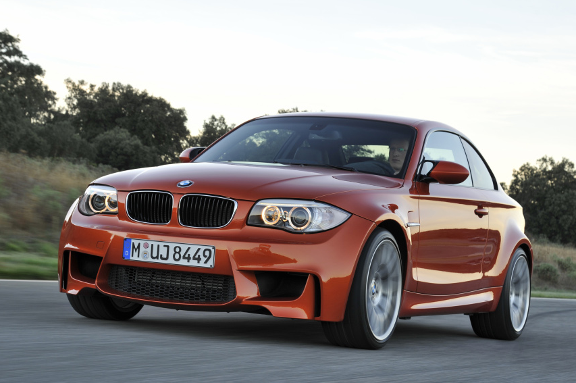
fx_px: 1343
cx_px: 279
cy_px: 216
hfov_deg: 24.2
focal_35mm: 84
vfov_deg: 16.2
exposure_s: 1/25
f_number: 9
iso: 200
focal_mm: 70
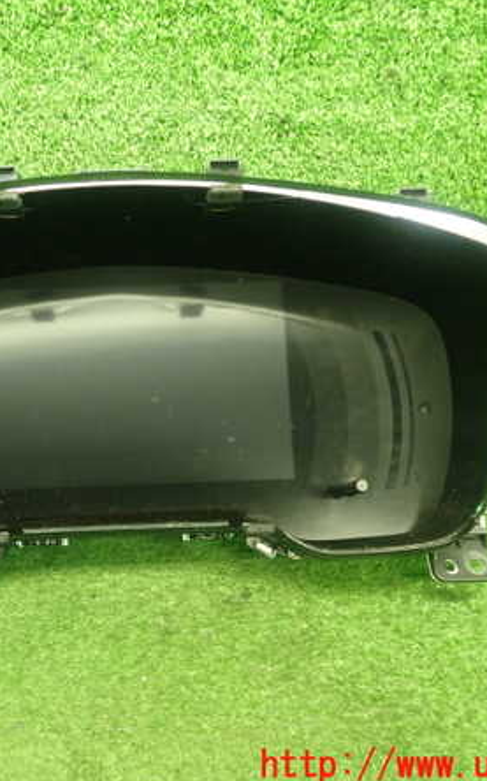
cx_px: 130
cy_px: 392
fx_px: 914
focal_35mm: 43
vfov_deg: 46.2
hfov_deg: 29.4
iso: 500
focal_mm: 5.4
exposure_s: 1/30
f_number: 2.3
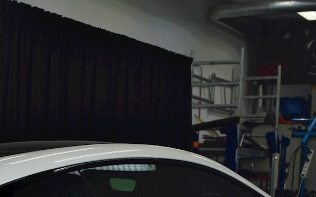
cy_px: 337
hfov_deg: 21.9
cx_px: -1
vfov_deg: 13.2
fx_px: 784
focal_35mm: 91
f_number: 8
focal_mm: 18
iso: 125
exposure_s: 1/60
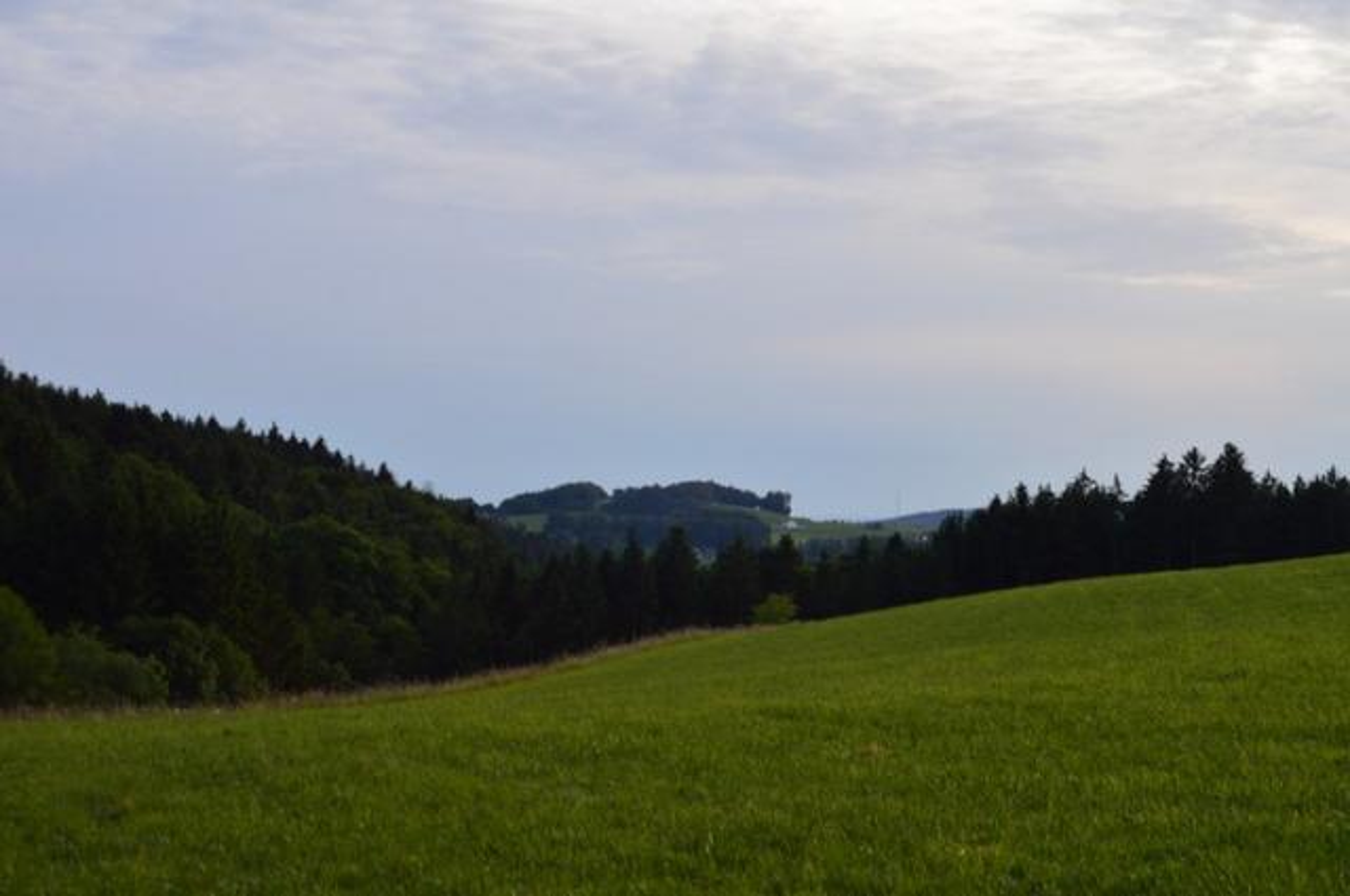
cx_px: 675
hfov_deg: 35.1
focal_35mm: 57
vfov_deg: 23.7
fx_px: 2135
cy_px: 448
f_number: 10
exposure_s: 1/200
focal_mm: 38
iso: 400
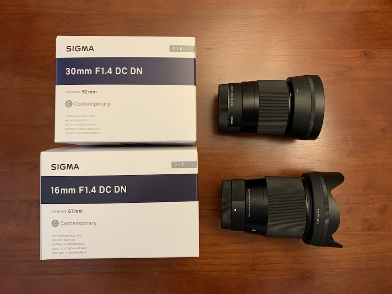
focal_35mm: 26
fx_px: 294
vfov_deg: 53.1
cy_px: 147
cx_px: 196
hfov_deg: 67.3
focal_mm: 4.25
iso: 160
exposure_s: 1/42
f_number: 1.8
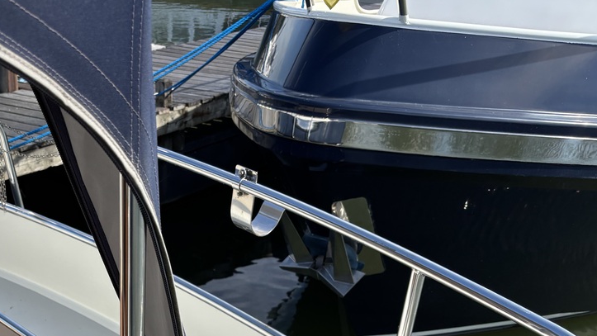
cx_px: 121
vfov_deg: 23.9
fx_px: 744
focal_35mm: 47
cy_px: 363
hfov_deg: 41.8
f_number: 1.6
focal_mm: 5.96
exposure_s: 1/1590
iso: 50
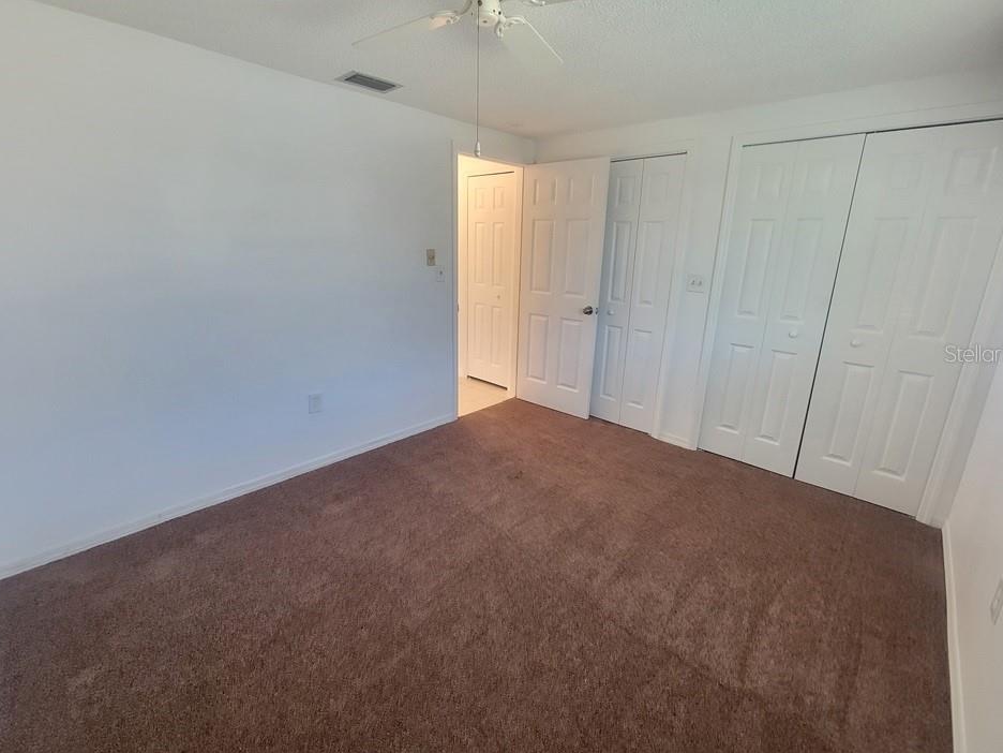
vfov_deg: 85.6
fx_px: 406
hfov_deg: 102.1
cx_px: 506
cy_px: 353
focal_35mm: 14
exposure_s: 1/60
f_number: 2.2
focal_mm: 2.2
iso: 320
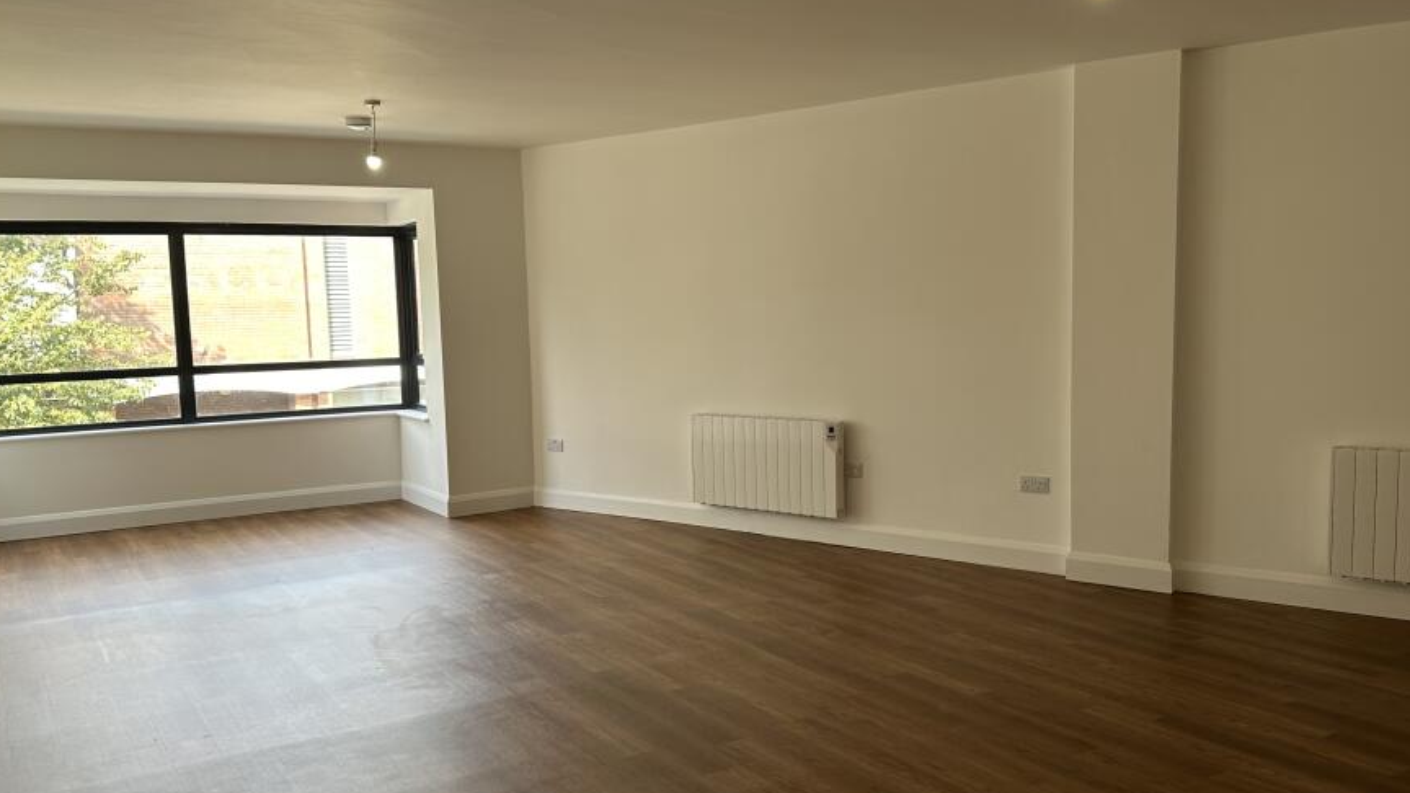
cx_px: 661
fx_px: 1159
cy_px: 426
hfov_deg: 62.6
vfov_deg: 37.8
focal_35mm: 31
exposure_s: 1/121
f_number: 1.78
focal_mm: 6.86
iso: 64
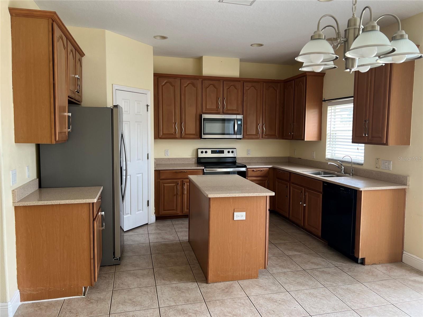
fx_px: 318
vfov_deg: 53.1
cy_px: 158
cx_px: 212
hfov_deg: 67.3
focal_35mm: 26
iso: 80
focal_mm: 5.7
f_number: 1.5
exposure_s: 1/121
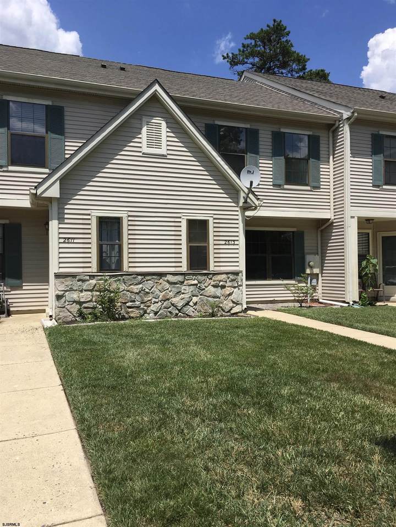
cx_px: 198
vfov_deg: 61.7
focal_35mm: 29
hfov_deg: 48.2
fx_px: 442
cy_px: 264
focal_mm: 4.15
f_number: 2.2
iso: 25
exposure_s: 1/2564
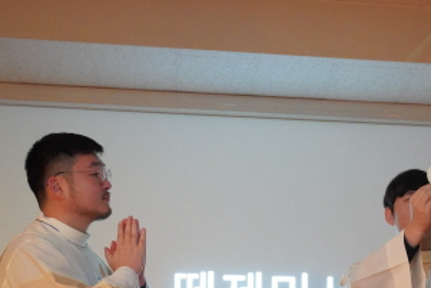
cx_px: 434
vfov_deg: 13.6
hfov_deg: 19.8
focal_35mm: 100
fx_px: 1198
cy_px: 260
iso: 12800
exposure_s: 1/100
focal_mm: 43
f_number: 2.8
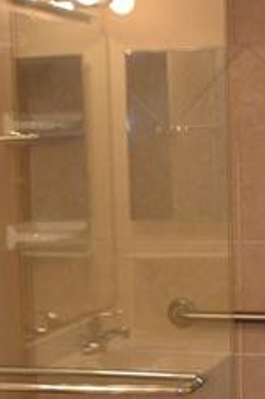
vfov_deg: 20.0
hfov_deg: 13.4
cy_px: 237
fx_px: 1130
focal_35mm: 102
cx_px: 93
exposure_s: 1/60
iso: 1100
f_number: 5.6
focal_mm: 20
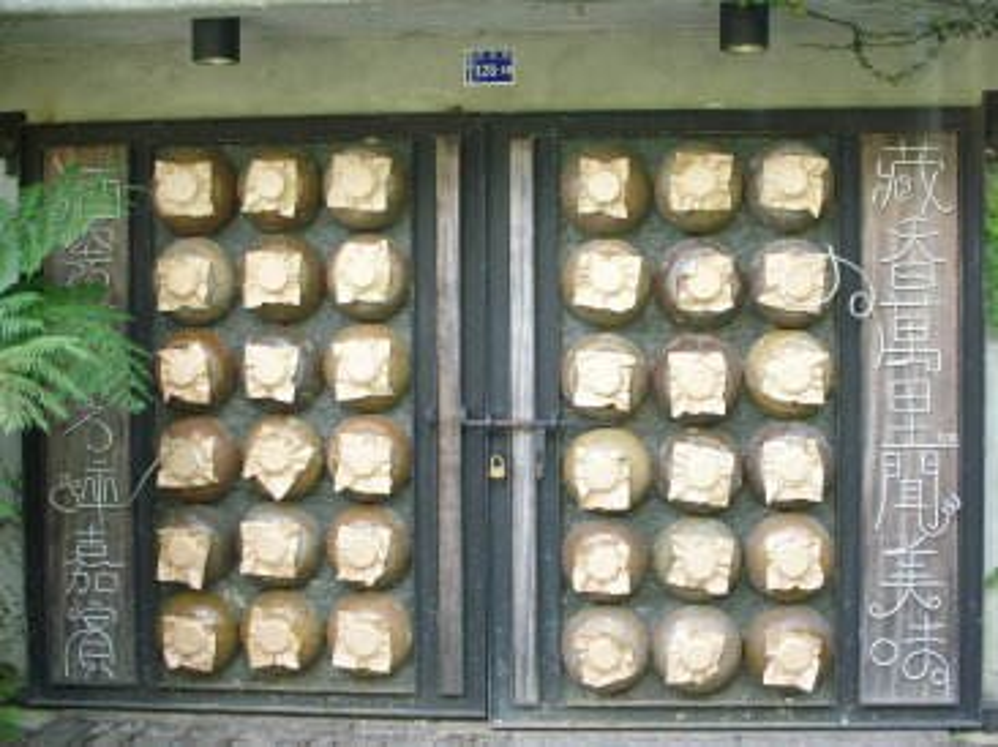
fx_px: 1325
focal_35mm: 46
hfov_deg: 41.3
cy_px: 374
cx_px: 499
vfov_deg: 31.5
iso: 71
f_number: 3.5
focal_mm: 7.7
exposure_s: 1/47.3
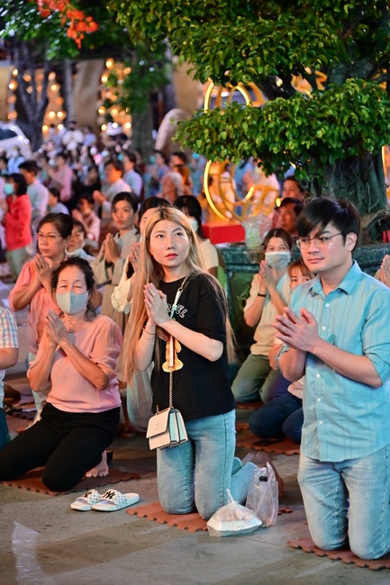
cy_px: 292
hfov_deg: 14.0
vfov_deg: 20.8
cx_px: 195
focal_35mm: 98
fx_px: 1593
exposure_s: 1/40
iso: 1600
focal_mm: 98
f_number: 4
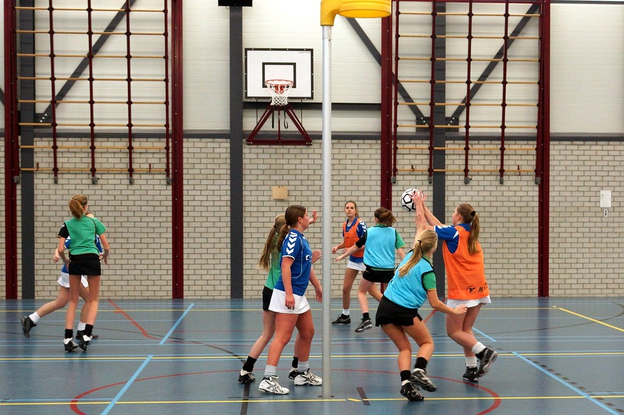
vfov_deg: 29.8
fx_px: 779
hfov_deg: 43.6
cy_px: 208
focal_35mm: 45
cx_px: 312
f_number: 3.2
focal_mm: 30
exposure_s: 1/250
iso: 1250
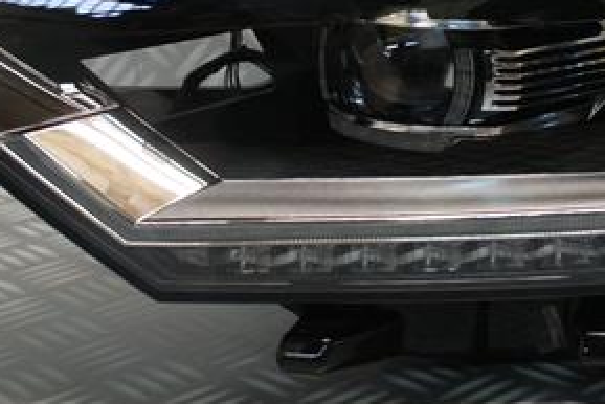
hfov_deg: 24.2
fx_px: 1379
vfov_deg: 16.3
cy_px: -21
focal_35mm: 82
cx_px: 524
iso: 400
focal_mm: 22
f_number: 4
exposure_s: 1/30
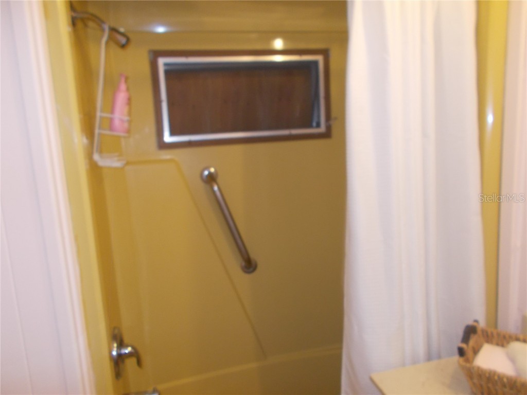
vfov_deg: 53.1
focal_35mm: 26
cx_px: 264
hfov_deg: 67.3
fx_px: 396
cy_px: 198
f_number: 3.2
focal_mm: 4.6
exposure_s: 1/25
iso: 200
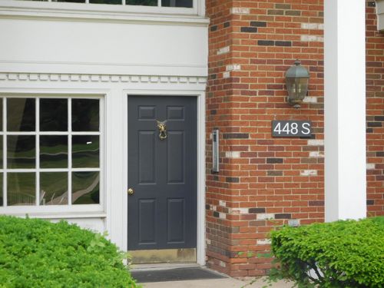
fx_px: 1009
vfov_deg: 16.2
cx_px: 192
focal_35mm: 91
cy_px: 144
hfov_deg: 21.5
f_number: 4.5
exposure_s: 1/250
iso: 125
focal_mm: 16.1
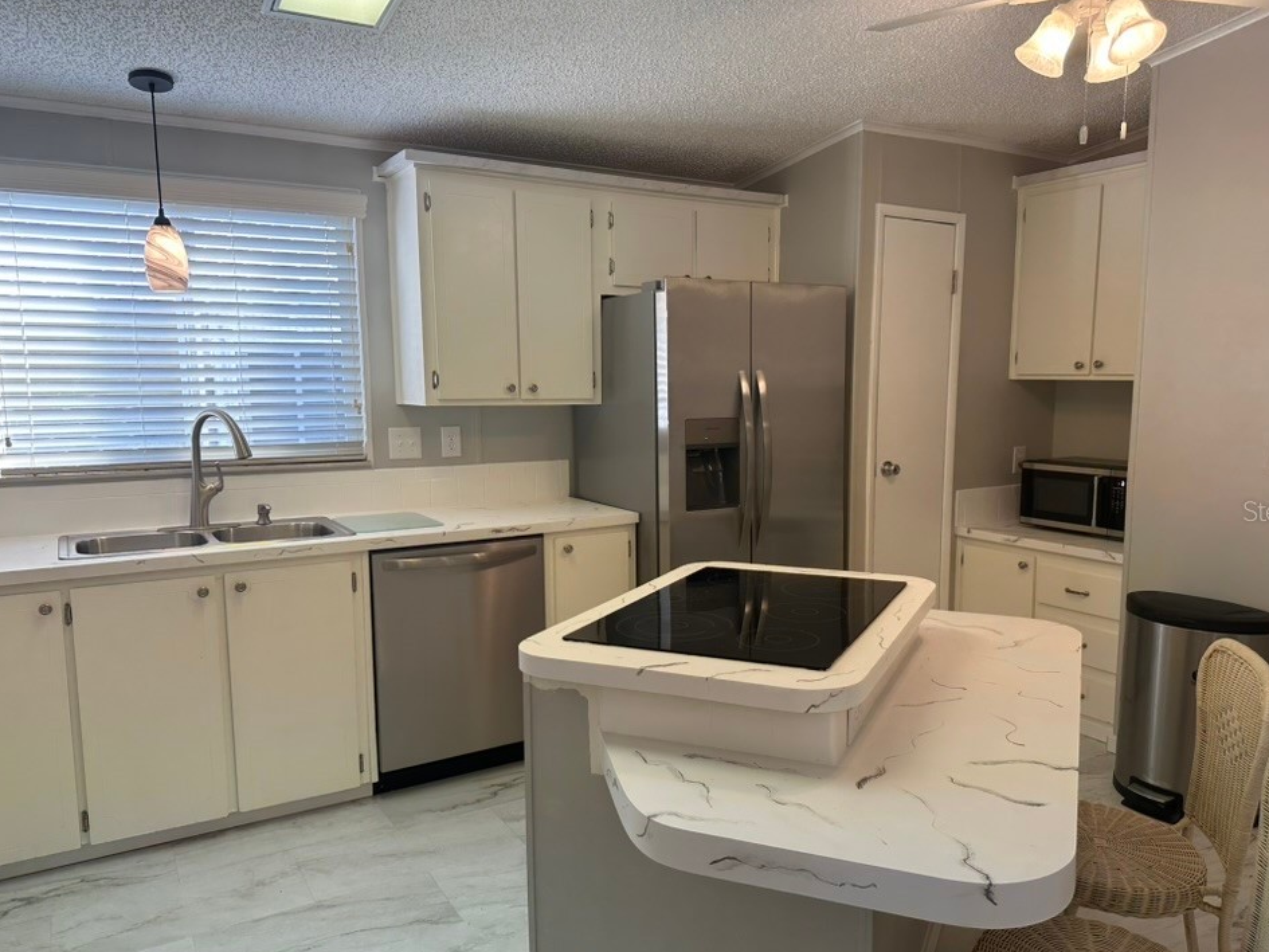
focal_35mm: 26
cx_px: 682
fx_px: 953
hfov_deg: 67.2
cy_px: 510
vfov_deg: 53.0
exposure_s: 1/120
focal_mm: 6.86
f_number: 1.78
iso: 100
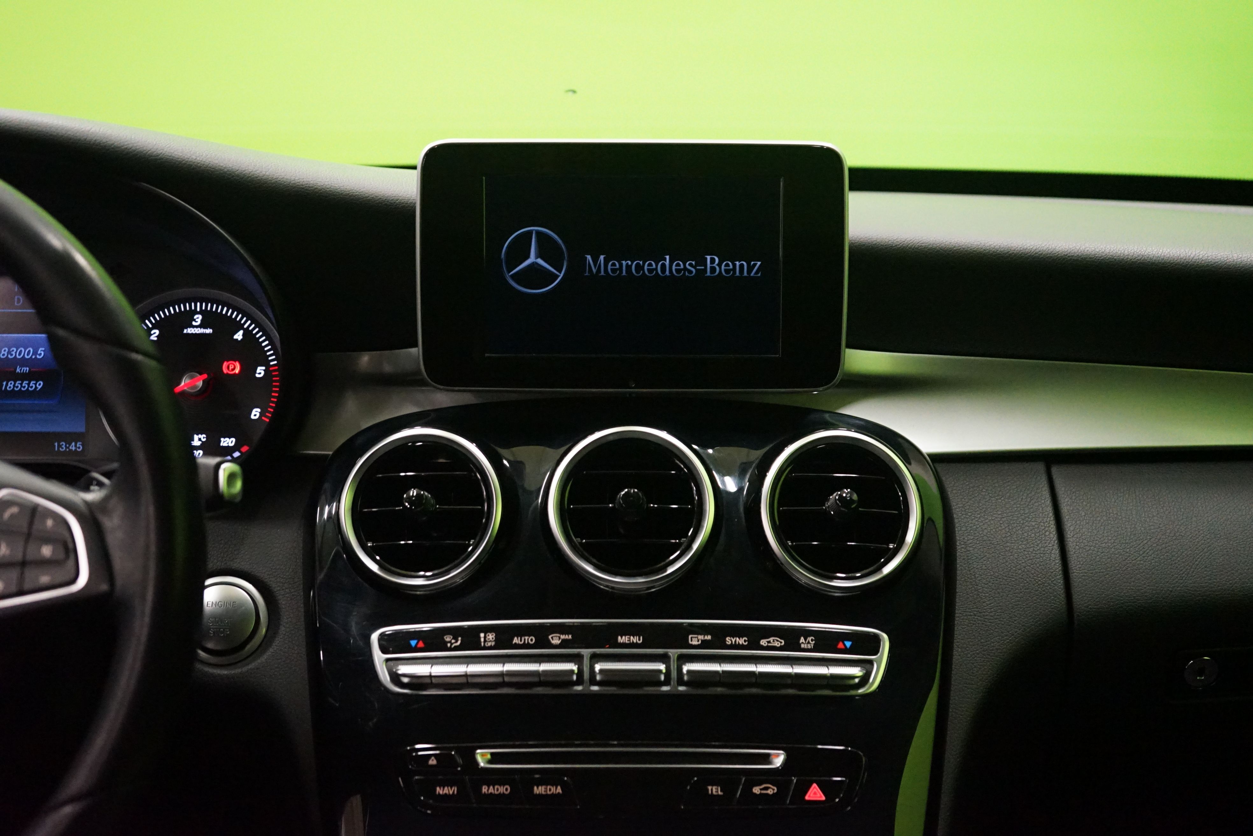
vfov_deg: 29.2
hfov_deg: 42.7
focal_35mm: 46
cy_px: 418
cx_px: 626
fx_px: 1601
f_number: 4.5
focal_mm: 46
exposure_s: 1/30
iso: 6400
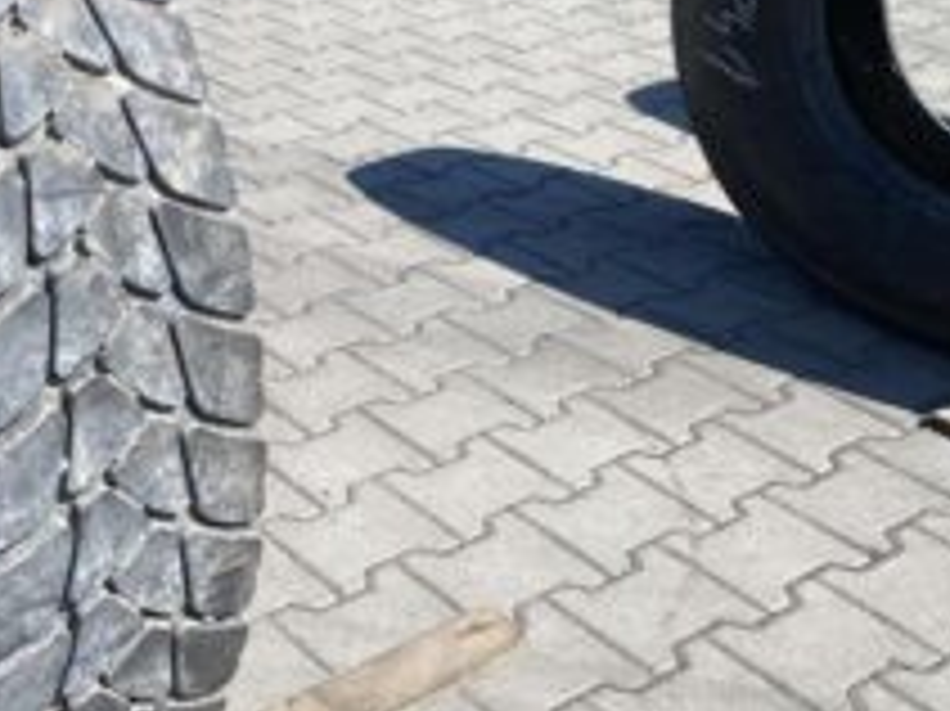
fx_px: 1454
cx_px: 0
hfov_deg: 33.2
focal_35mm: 53
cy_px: 295
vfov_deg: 27.5
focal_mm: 4.25
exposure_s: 1/1996
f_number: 1.8
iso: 32
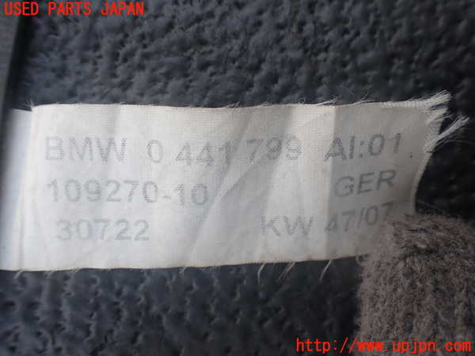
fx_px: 412
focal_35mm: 30
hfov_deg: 60.0
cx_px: 238
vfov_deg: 46.8
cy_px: 178
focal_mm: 5.4
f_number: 3.2
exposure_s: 1/200
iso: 100
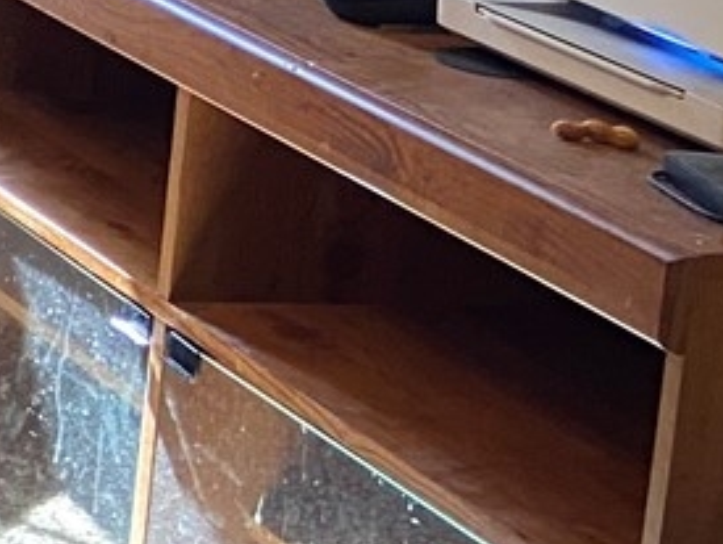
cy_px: -347
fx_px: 3158
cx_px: -1301
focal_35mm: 151
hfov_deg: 10.3
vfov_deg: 9.5
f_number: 1.8
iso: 250
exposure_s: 1/60
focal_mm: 4.25
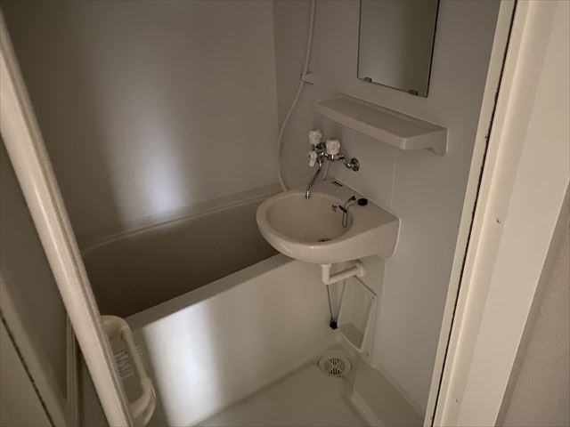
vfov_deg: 53.1
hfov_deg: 67.3
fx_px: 428
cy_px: 214
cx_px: 285
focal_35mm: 26
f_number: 1.8
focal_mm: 4.25
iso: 1000
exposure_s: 1/8
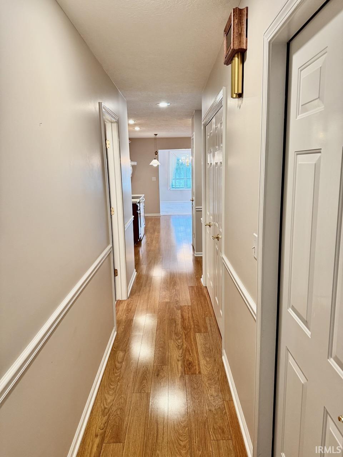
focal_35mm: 24
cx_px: 172
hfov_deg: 56.8
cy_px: 228
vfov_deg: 71.6
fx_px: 317
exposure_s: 1/60
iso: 250
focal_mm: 6.76
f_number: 1.78
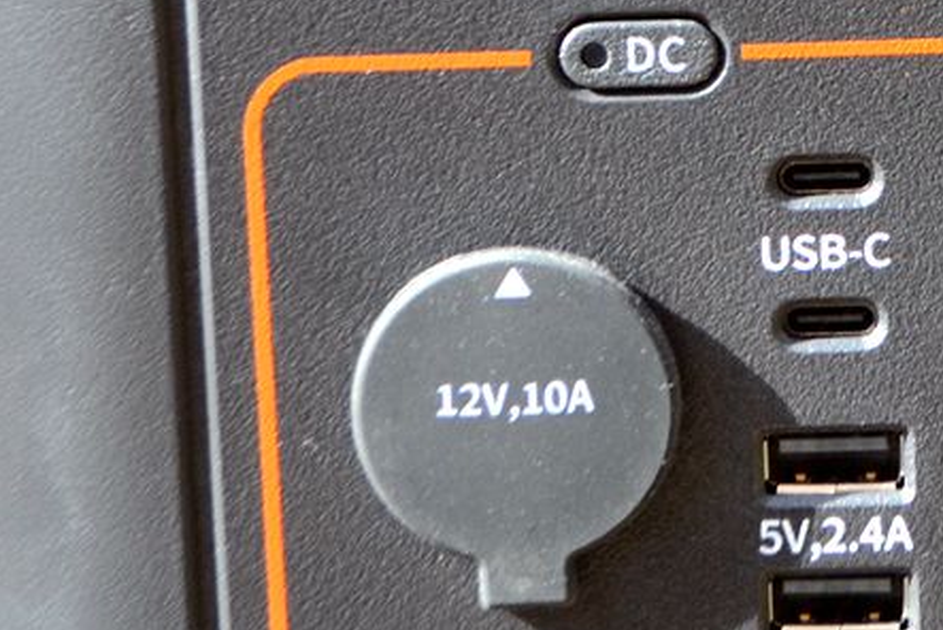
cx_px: 1386
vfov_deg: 6.7
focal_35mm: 203
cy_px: -155
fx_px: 5321
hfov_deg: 9.8
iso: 160
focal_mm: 40
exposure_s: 1/125
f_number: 5.6
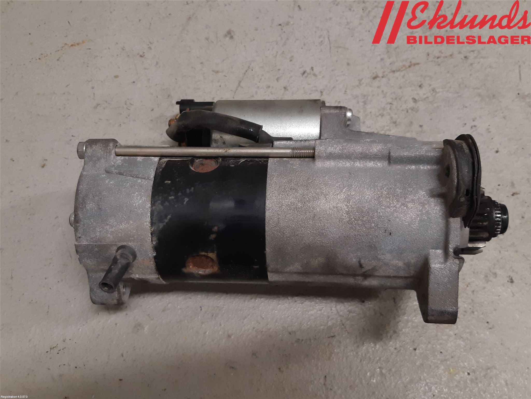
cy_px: 200
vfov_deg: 53.1
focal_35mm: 26
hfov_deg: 67.3
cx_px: 266
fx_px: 399
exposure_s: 1/50
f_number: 1.7
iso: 125
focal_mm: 3.93
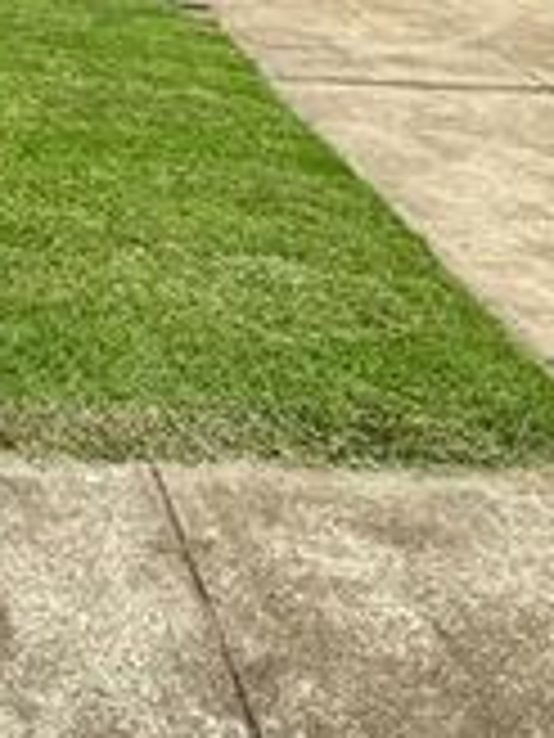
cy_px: -119
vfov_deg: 29.6
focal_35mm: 57
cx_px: -158
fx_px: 1216
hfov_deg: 22.9
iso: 40
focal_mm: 2.22
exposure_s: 1/1276
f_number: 2.2
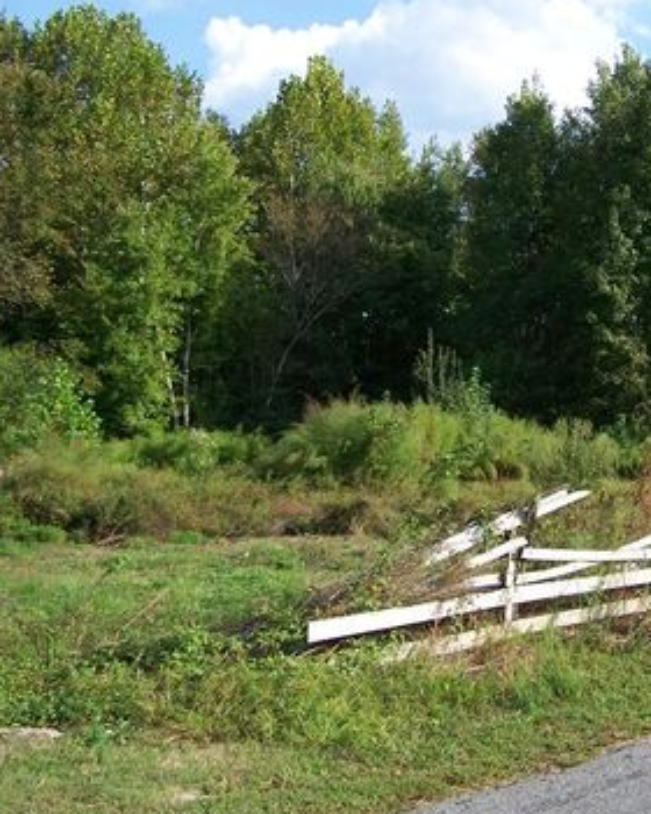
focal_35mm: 53
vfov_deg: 35.4
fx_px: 1276
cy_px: 392
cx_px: 516
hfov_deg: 28.0
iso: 64
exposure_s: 1/500
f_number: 2.8
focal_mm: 6.3
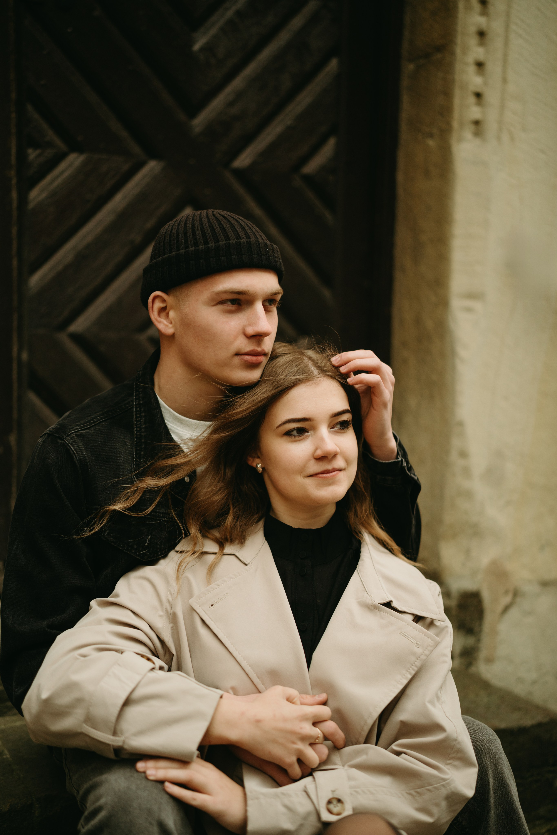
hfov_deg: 27.0
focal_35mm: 50
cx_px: 278
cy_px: 418
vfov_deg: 39.6
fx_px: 1160
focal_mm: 50
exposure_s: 1/1600
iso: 400
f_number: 1.4
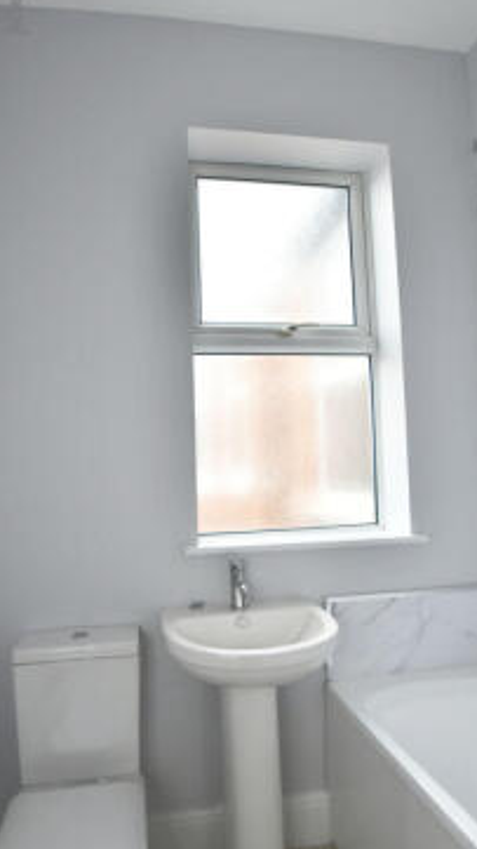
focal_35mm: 19
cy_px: 443
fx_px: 427
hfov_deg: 57.9
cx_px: 192
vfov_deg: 89.5
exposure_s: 1/80
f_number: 4.5
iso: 200
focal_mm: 10
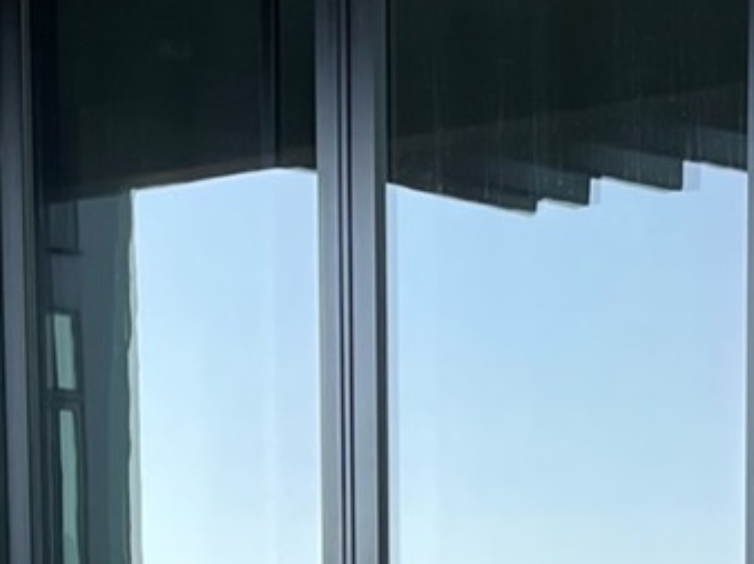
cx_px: 1077
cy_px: 1229
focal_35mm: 154
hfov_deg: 12.3
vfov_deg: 8.9
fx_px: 3352
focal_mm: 4.2
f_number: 1.6
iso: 32
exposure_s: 1/301
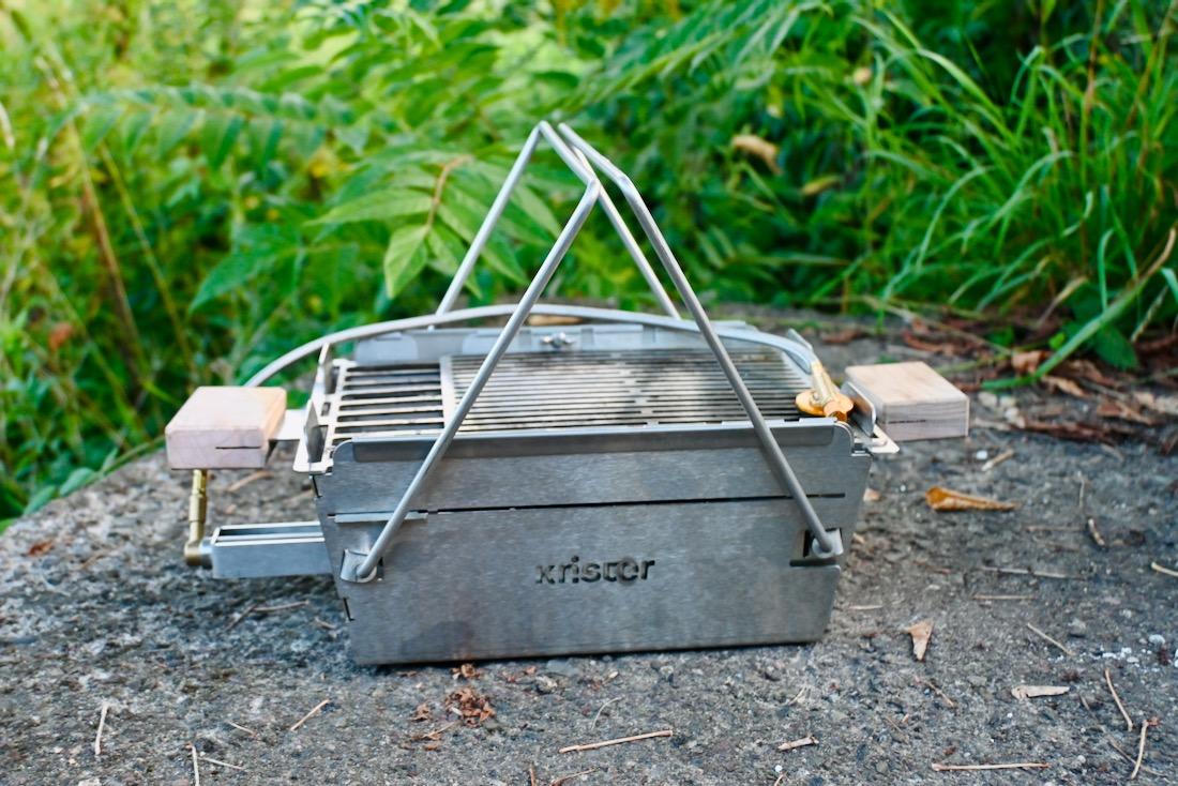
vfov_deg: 32.5
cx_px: 589
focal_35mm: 41
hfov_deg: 47.1
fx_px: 1350
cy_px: 393
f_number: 4.5
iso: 1000
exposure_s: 1/125
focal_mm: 27.5
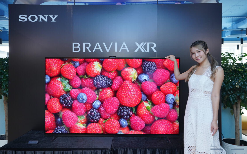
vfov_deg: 40.6
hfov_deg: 61.2
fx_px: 209
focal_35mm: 31
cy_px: 77
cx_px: 123
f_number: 4
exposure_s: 1/100
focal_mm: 30
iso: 640
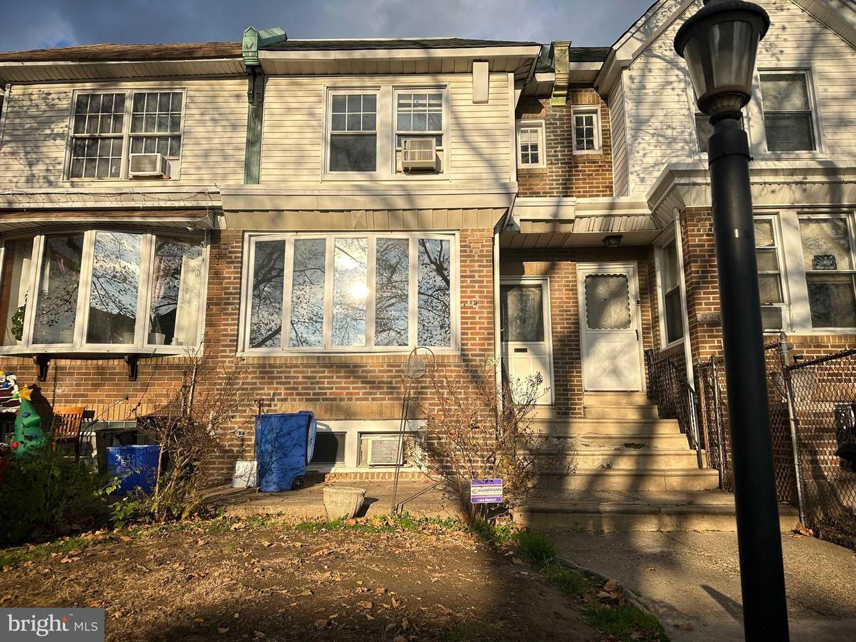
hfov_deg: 71.6
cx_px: 428
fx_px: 593
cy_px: 321
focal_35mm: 24
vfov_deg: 56.8
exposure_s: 1/2028
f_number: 1.78
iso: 80
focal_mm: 6.86
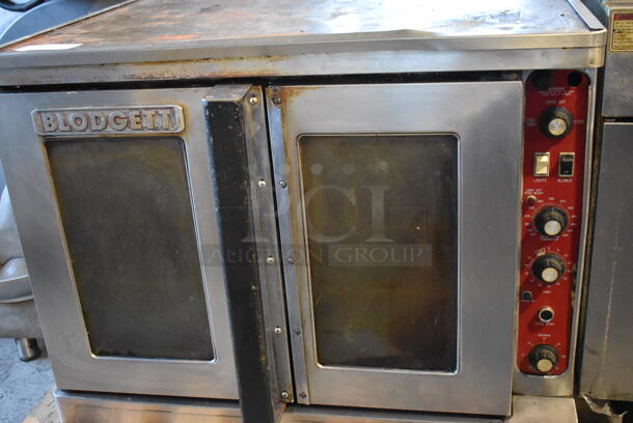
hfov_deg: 46.4
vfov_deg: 32.0
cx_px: 316
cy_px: 212
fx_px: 739
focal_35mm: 42
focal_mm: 28
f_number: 4.2
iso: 8000
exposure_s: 1/125
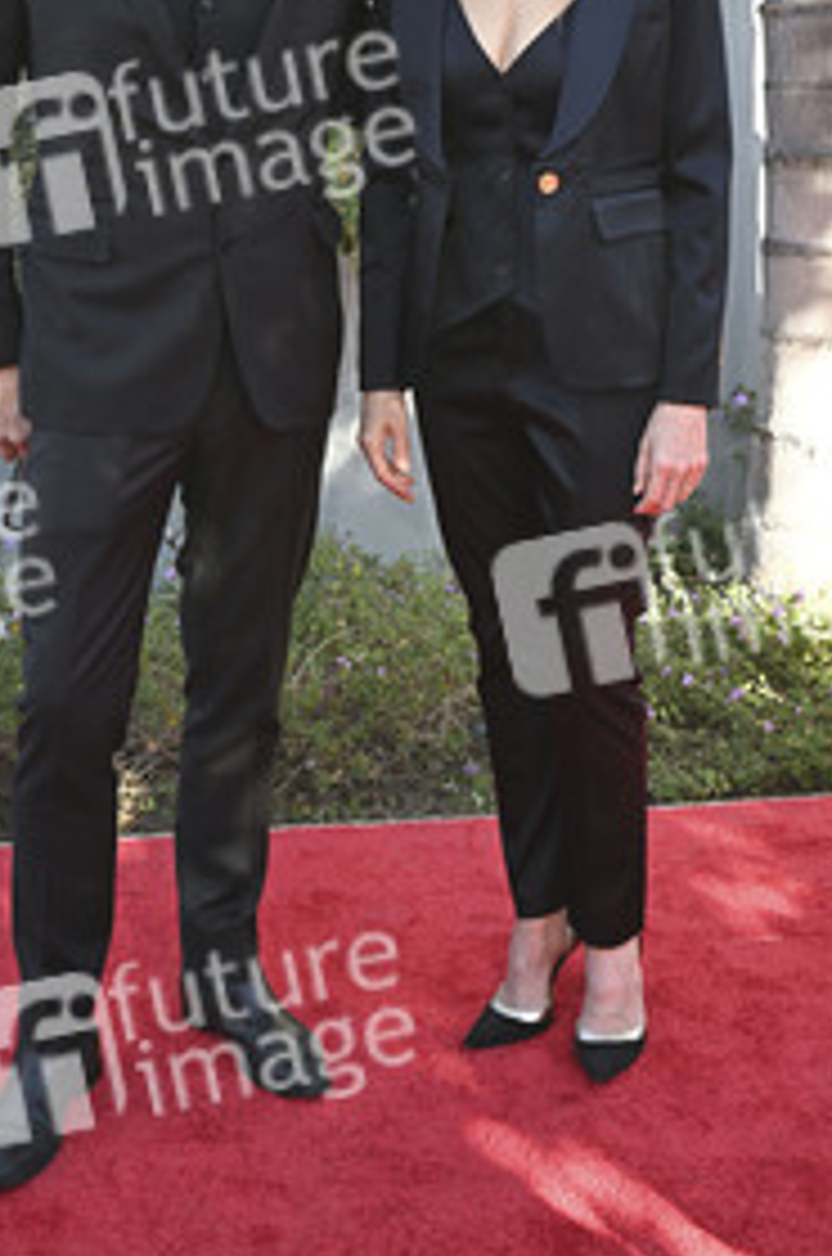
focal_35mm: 56
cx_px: 315
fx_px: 1948
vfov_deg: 35.2
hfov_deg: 24.0
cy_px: 365
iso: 640
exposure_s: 1/320
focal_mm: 39
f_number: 5.6
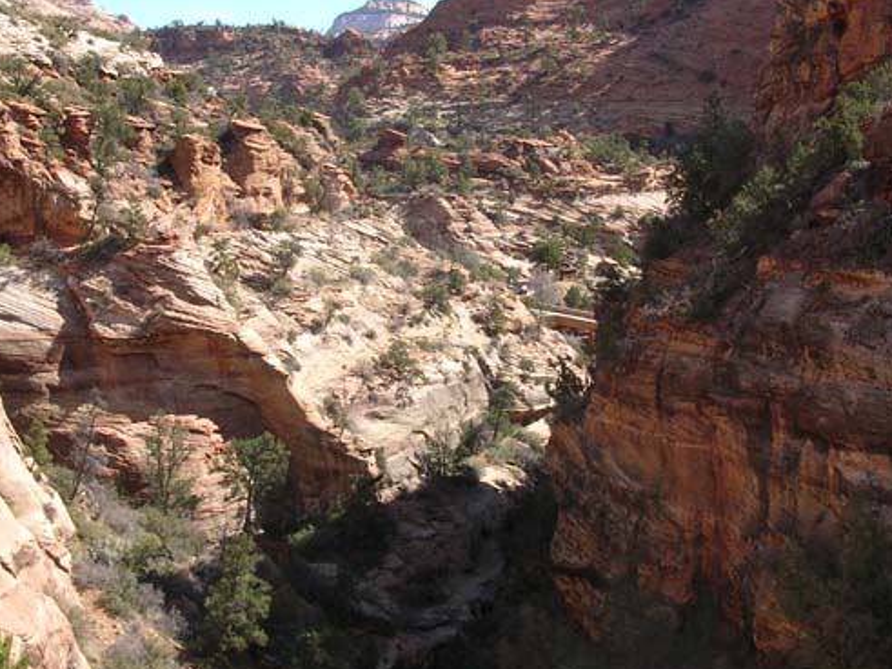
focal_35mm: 57
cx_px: 407
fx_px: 1468
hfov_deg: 33.8
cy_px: 279
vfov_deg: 25.6
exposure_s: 1/142
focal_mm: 5.8
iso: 50
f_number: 5.6
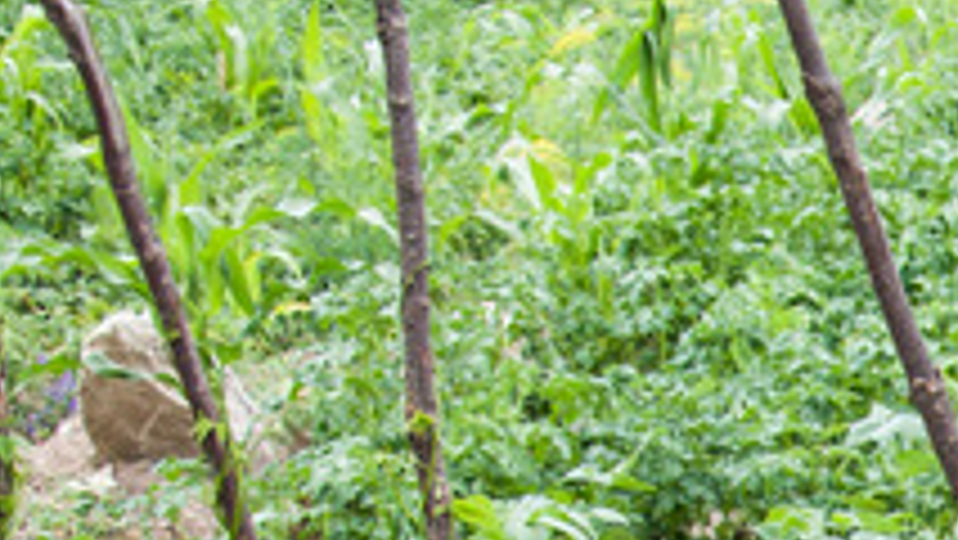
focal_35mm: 144
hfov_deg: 13.7
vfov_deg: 8.0
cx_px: 1597
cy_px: 1107
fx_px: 3657
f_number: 5.6
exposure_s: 1/125
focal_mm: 25
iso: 100
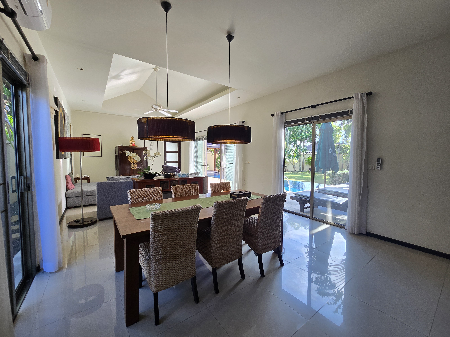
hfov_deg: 106.2
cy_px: 168
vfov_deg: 89.9
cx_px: 225
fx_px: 169
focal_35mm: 13
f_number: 2.2
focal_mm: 2.2
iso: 80
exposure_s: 1/100
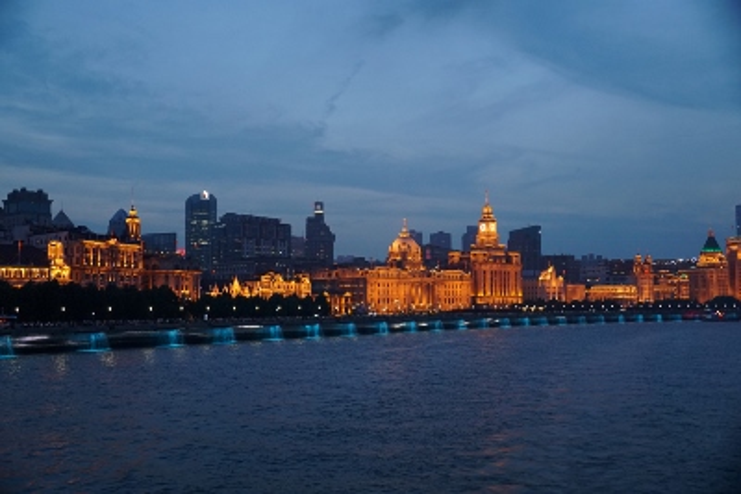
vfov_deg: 34.2
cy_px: 247
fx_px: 803
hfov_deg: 49.5
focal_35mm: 39
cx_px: 370
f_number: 4
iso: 800
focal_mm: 26
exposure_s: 1/60
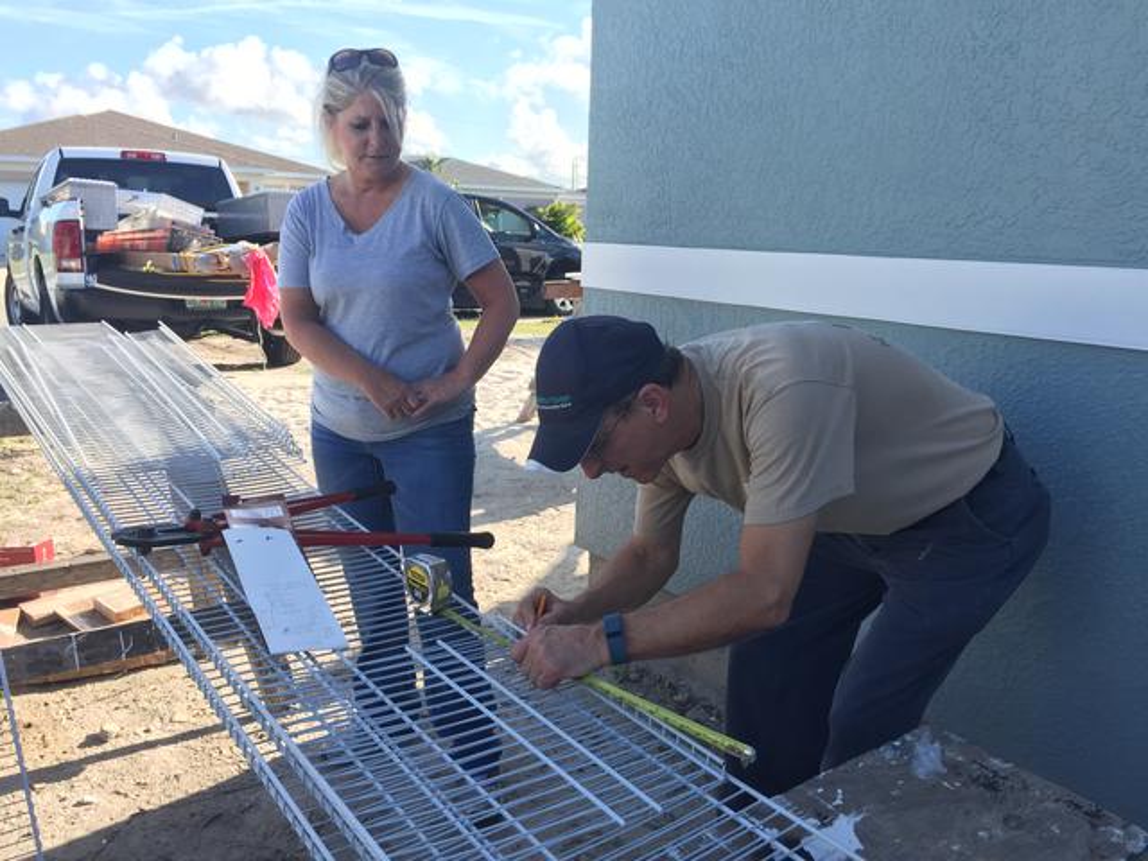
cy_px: 430
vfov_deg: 48.2
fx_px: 962
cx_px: 574
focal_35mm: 29
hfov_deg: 61.7
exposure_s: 1/549
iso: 32
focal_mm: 4.15
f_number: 2.2
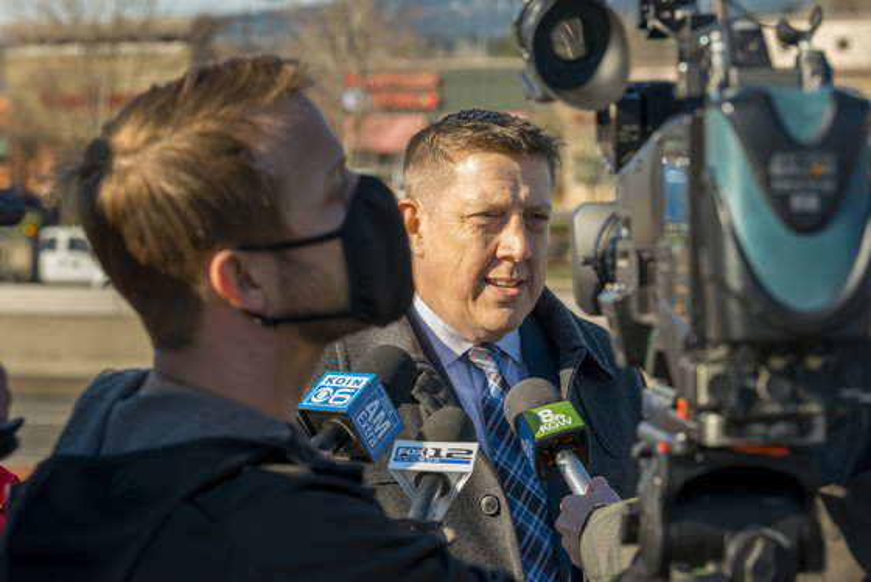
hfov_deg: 17.6
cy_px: 291
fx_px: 2808
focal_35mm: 116
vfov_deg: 11.8
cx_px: 436
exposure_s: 1/800
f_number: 8
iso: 640
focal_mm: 116
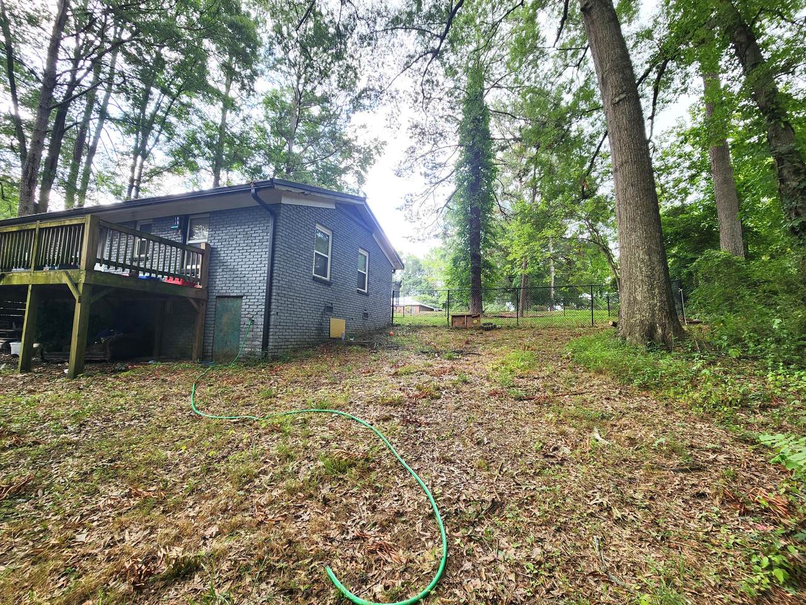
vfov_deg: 89.9
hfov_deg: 106.2
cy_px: 302
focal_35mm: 13
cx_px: 403
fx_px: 303
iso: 50
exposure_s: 1/60
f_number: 2.2
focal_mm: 2.2
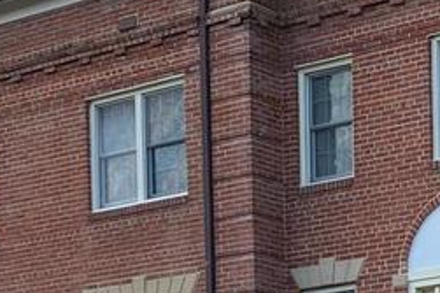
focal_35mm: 155
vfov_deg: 8.3
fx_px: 1893
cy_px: 616
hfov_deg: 13.2
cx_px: 372
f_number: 1.8
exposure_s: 1/465
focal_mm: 4.25
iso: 32
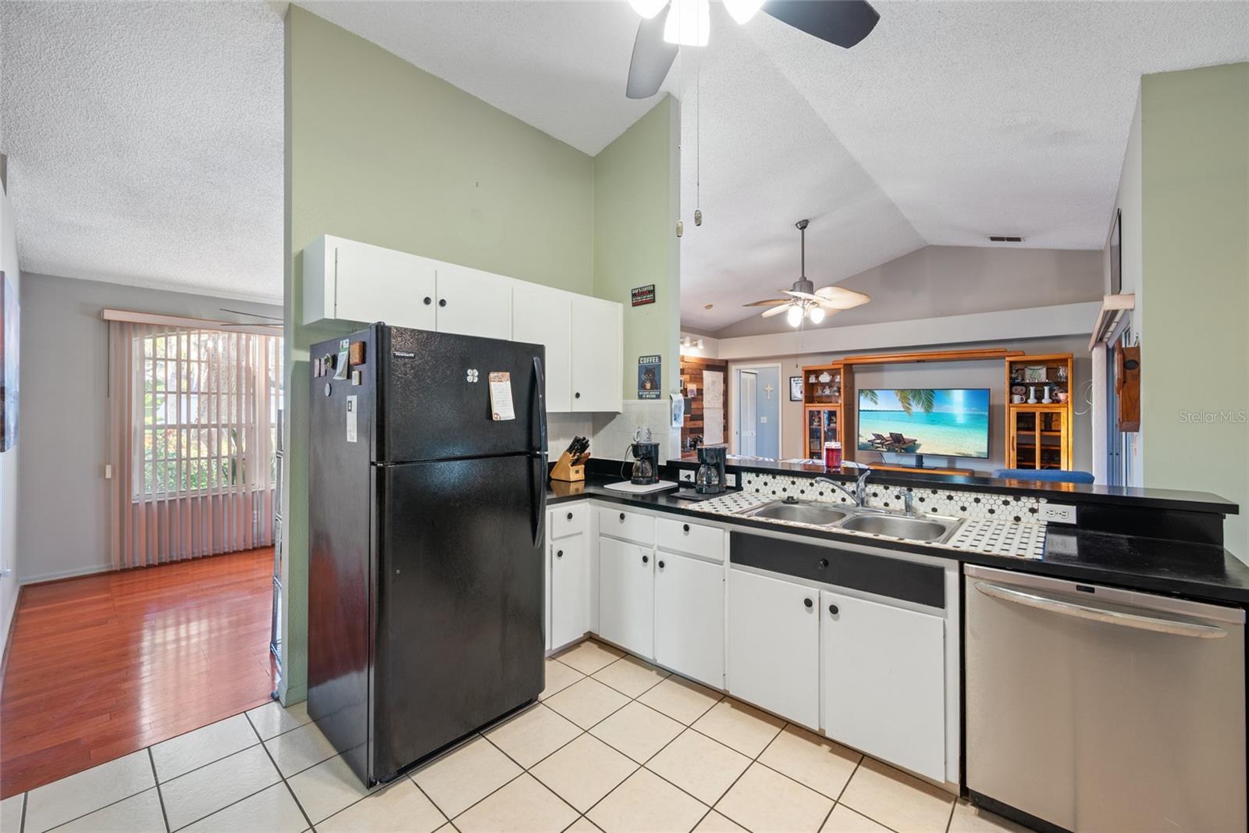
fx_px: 486
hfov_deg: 104.2
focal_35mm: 14
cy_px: 416
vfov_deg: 81.2
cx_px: 624
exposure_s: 1.3
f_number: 6.3
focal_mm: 14
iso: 250
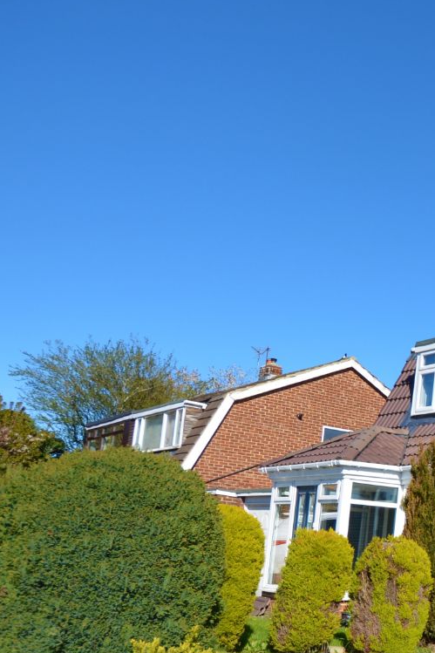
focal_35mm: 41
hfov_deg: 23.8
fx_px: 743
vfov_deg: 46.1
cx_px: 697
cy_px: 474
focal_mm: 10
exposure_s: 1/250
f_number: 8
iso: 110
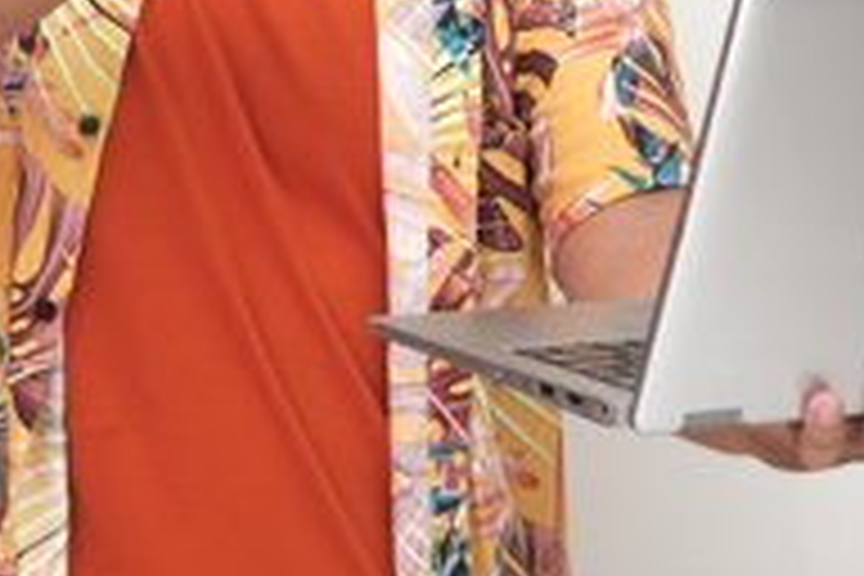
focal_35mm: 150
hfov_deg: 13.7
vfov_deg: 9.1
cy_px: 63
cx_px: 608
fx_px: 3600
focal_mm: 31.4
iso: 125
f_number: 5.6
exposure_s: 1/60
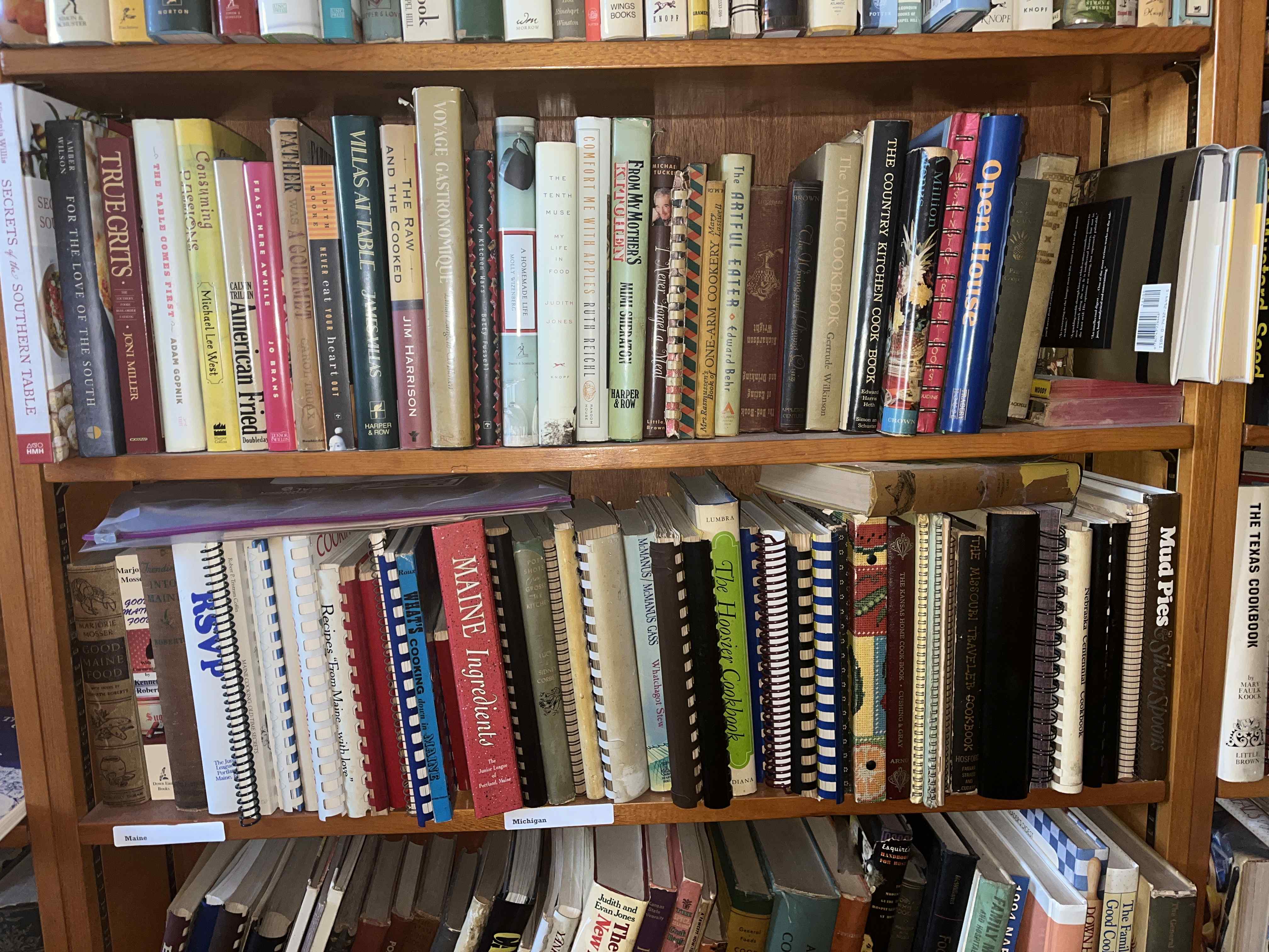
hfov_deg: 67.3
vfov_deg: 53.1
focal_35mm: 26
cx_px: 634
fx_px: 953
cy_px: 476
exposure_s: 1/30
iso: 64
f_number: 1.6
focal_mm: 5.1
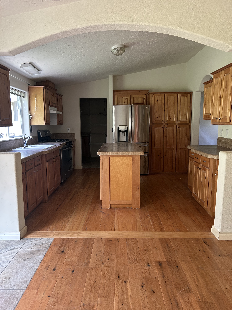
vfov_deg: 67.3
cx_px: 116
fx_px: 232
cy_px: 155
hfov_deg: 53.1
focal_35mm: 26
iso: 125
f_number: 1.5
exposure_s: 1/82
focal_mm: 5.7
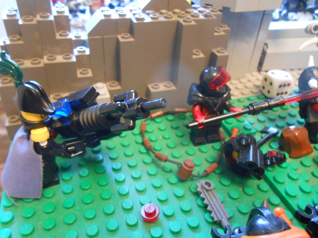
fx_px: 276
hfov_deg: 60.0
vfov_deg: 46.8
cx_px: 159
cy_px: 119
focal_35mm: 30
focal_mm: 5.3
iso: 800
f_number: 3.8
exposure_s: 1/2
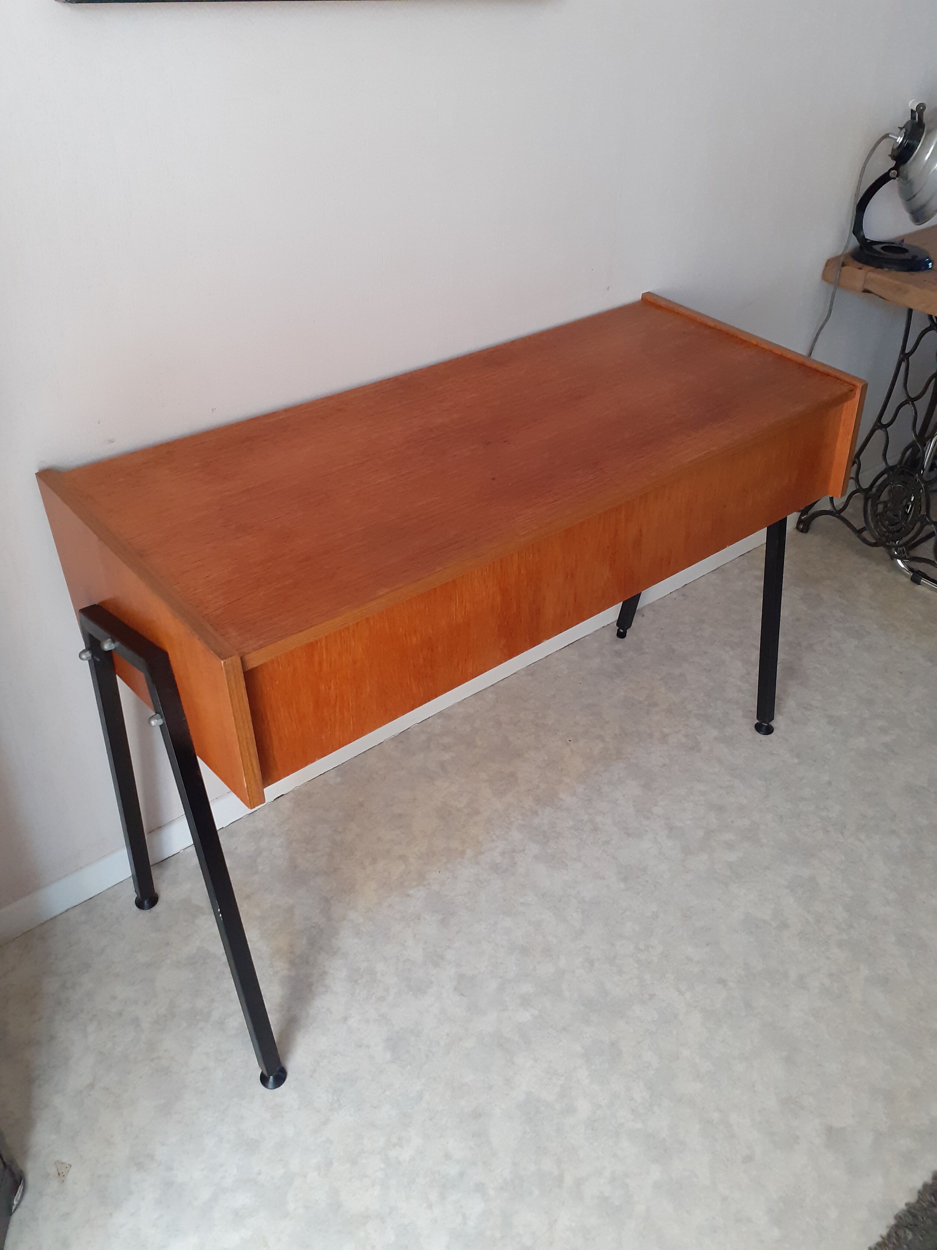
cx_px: 468
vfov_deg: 65.3
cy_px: 625
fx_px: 974
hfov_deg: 51.4
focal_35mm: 27
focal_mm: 3.6
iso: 200
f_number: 1.9
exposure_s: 1/50
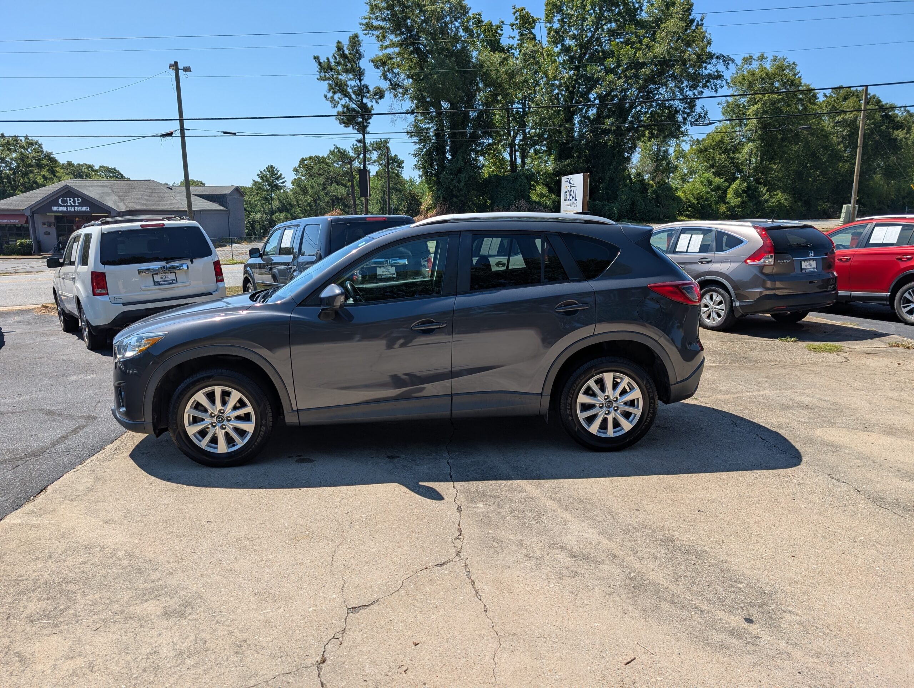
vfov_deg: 56.9
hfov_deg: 71.5
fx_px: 635
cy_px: 344
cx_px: 457
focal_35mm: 24
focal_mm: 6.9
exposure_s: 1/1018
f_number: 1.68
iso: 20
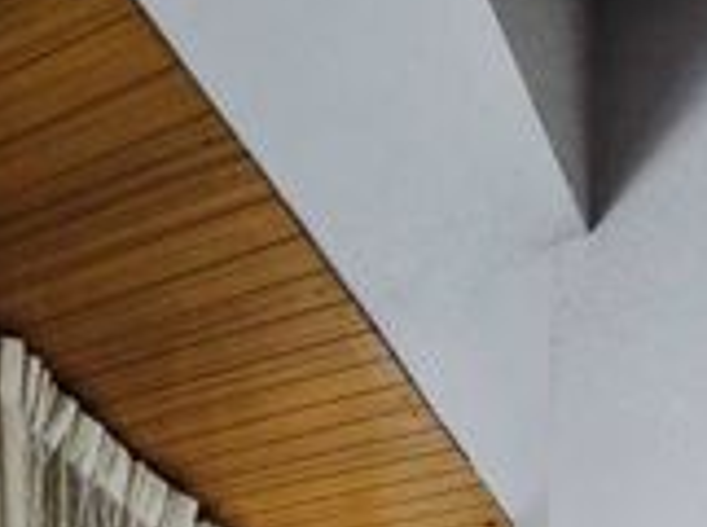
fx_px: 1162
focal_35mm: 57
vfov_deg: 17.3
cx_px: 200
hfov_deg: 33.3
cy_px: 1089
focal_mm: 2.2
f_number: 2.2
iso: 100
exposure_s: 1/100
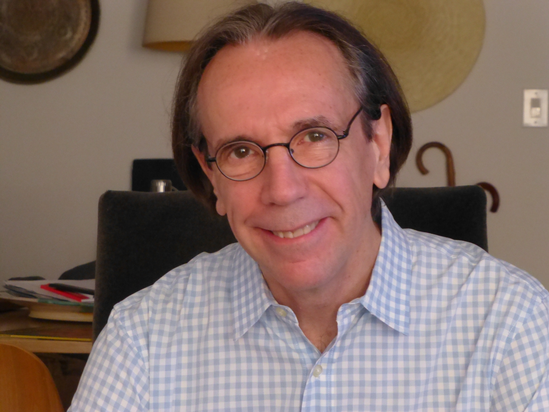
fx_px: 2046
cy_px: 206
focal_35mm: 129
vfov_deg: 11.5
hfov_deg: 15.3
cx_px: 274
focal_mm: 23.1
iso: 800
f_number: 5.4
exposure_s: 1/4
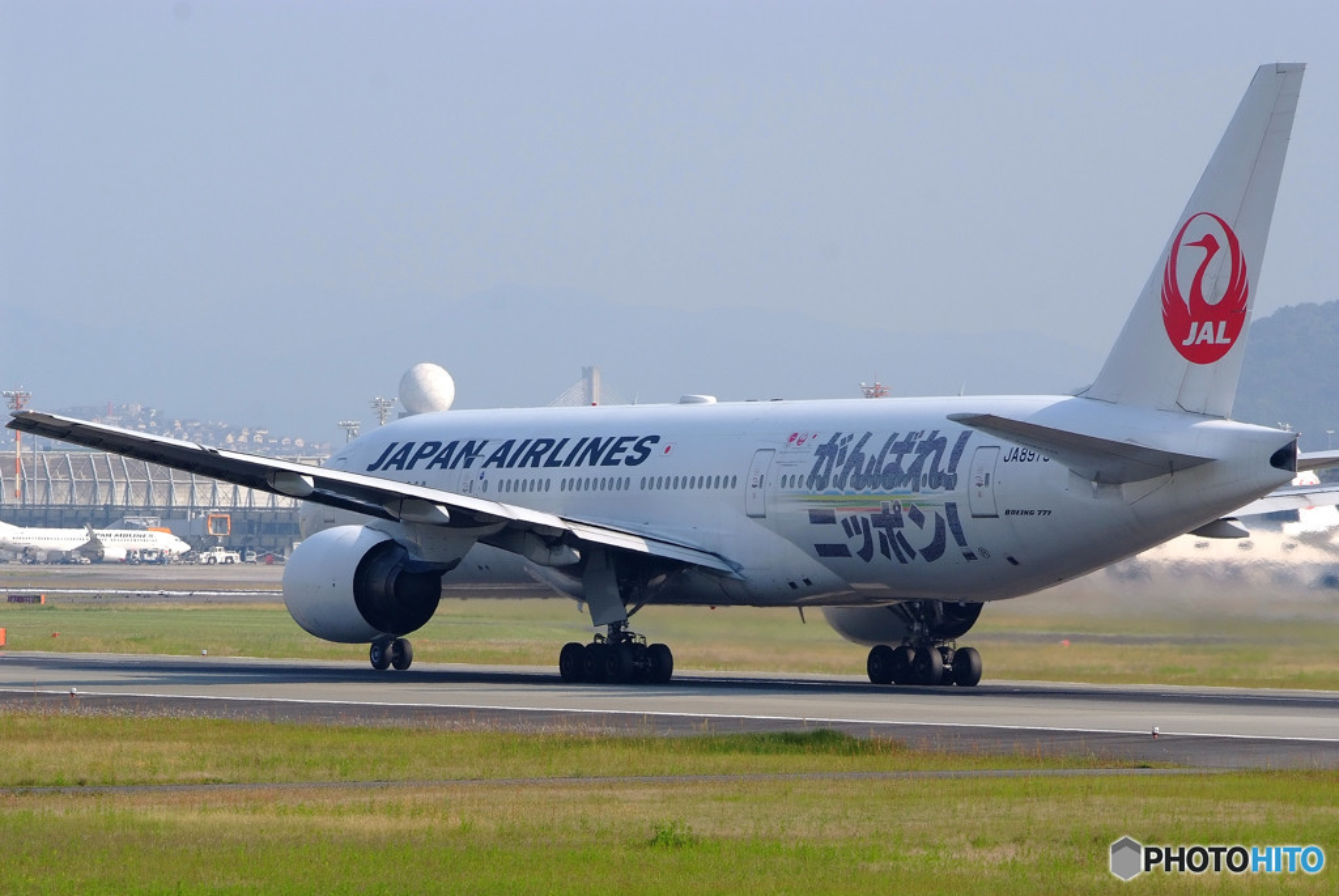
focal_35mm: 293
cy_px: 448
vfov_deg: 4.7
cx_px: 670
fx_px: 10909
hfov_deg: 7.0
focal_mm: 195
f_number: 10
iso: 400
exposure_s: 1/800
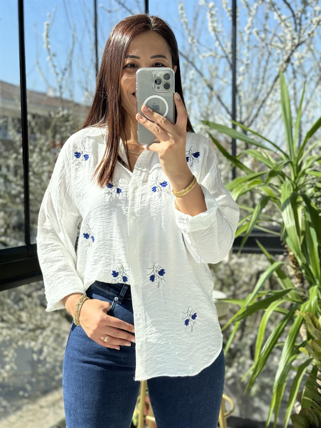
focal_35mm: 48
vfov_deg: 39.7
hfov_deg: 30.3
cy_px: 214
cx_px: 160
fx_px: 593
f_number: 1.78
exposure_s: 1/900
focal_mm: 6.86
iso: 64
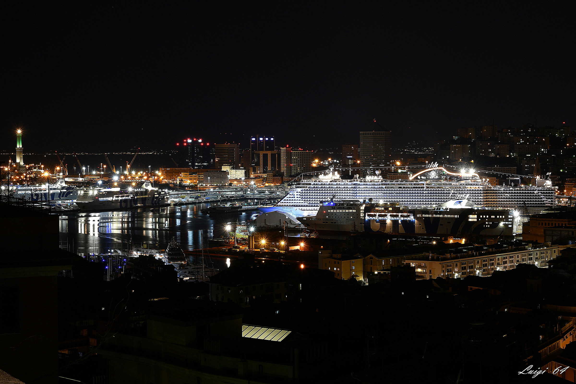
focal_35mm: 69
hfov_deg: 29.2
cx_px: 288
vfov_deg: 19.7
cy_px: 192
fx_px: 1104
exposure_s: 13
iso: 100
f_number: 13
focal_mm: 46
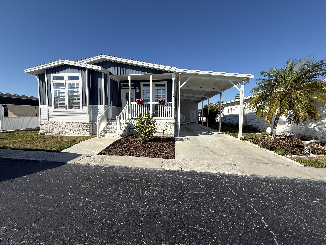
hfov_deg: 102.1
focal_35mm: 14
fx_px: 132
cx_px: 163
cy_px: 122
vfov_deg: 85.7
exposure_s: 1/3460
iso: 50
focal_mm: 2.22
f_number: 2.2
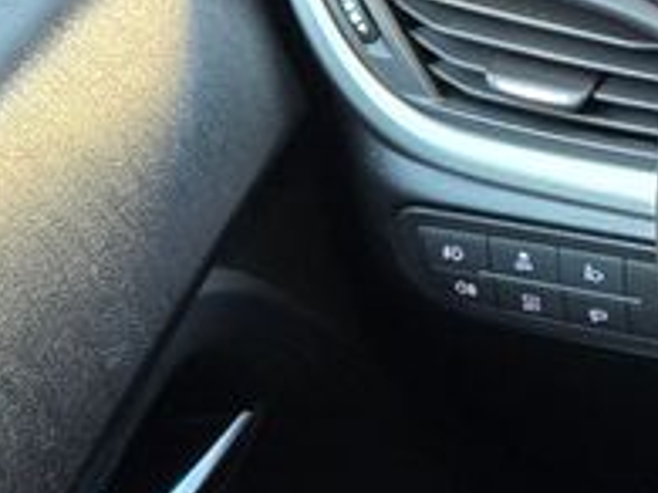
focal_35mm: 121
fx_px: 2299
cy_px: 473
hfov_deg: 13.8
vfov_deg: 12.1
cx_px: 1309
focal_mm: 6.3
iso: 320
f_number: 1.7
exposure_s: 1/100
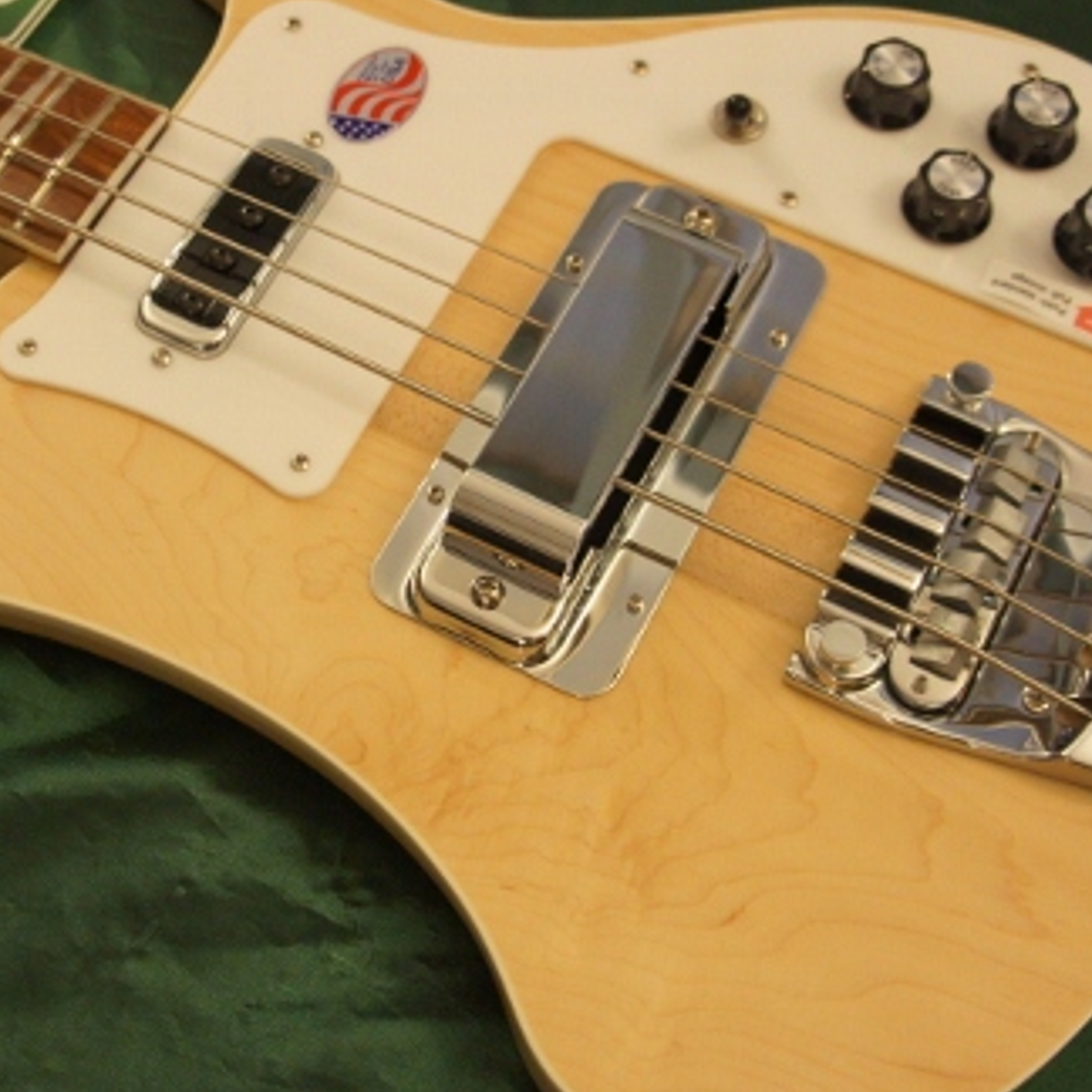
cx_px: 334
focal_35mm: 53
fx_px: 1886
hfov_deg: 31.9
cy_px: 509
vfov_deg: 32.3
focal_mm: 21
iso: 1600
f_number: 4
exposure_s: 1/40
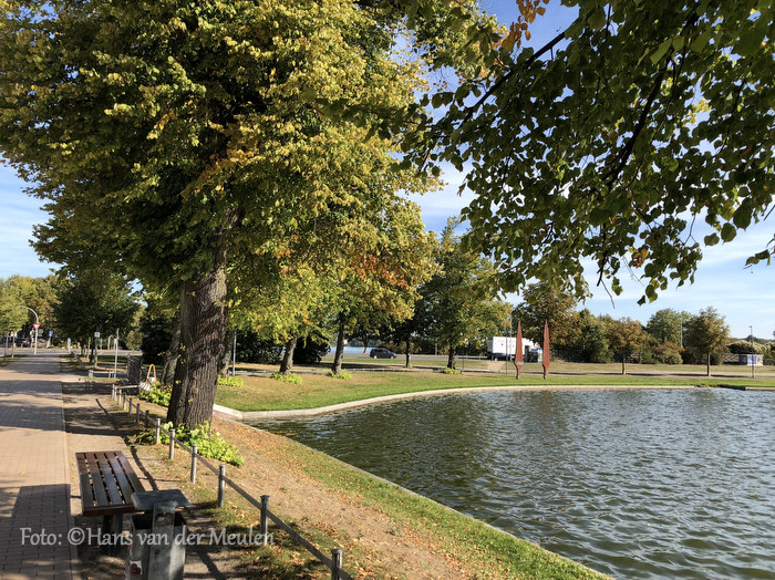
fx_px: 626
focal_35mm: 28
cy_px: 290
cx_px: 388
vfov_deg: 49.7
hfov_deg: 63.5
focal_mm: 3.99
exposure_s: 1/857
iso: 20
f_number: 1.8
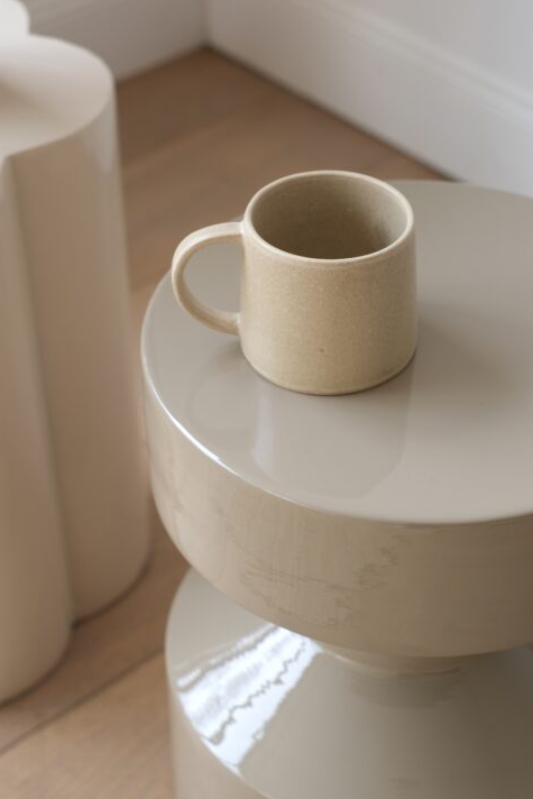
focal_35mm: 67
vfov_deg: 30.1
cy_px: 420
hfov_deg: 20.3
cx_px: 240
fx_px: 1487
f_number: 3.6
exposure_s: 1/52
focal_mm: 35
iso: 125
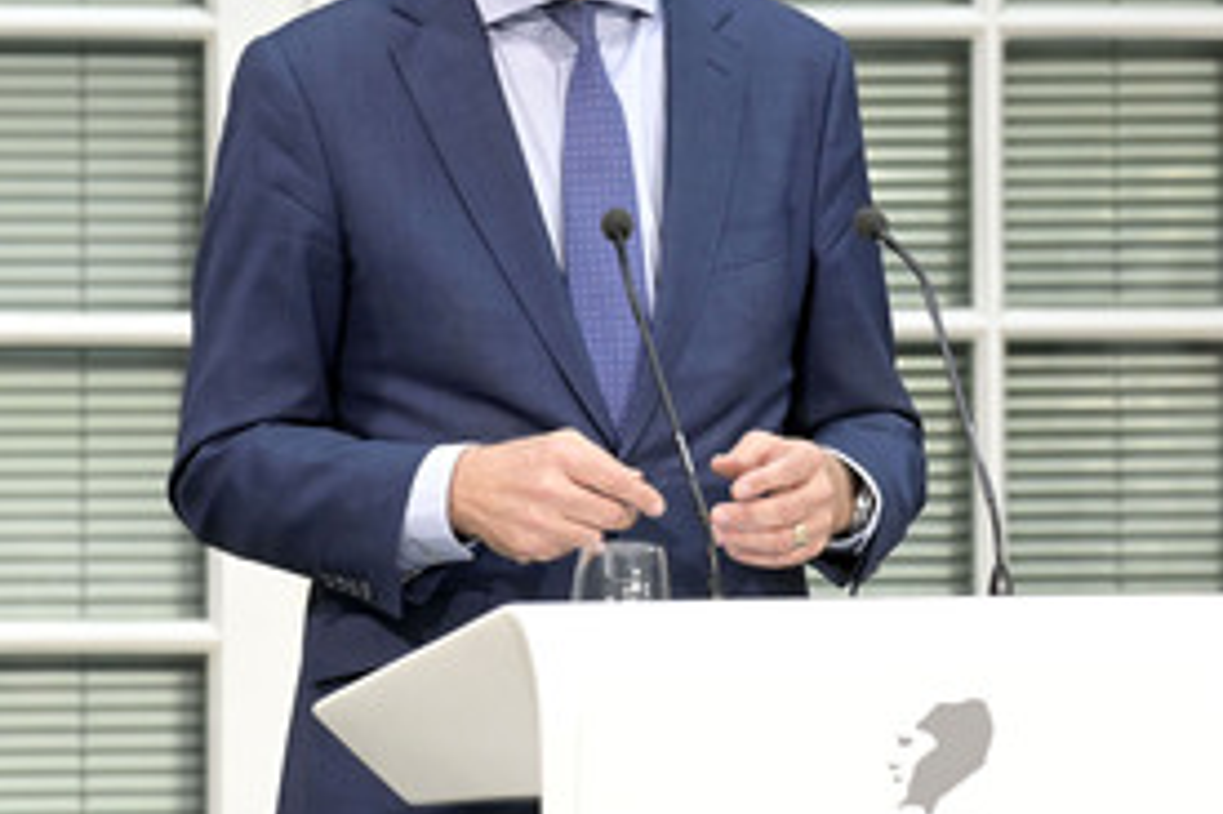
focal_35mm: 394
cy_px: 205
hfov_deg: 5.2
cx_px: 643
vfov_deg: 3.5
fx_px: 13377
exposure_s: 1/500
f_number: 7.1
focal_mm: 240
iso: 5000
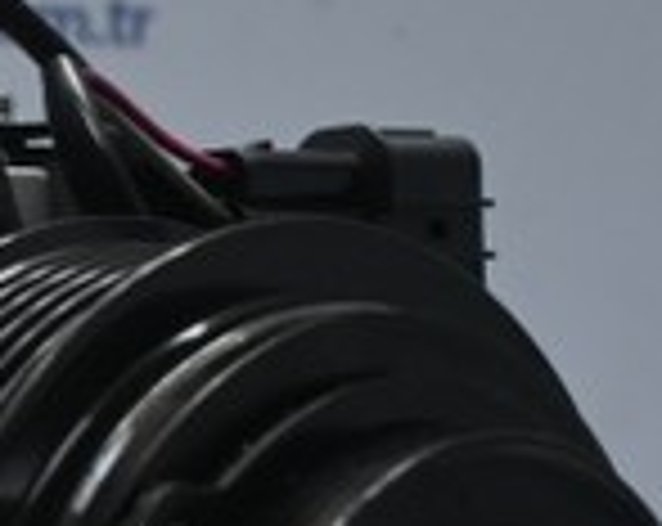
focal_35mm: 219
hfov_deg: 8.6
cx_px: -315
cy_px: 661
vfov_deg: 7.0
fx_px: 4282
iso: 900
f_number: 5.6
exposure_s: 1/60
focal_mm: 38
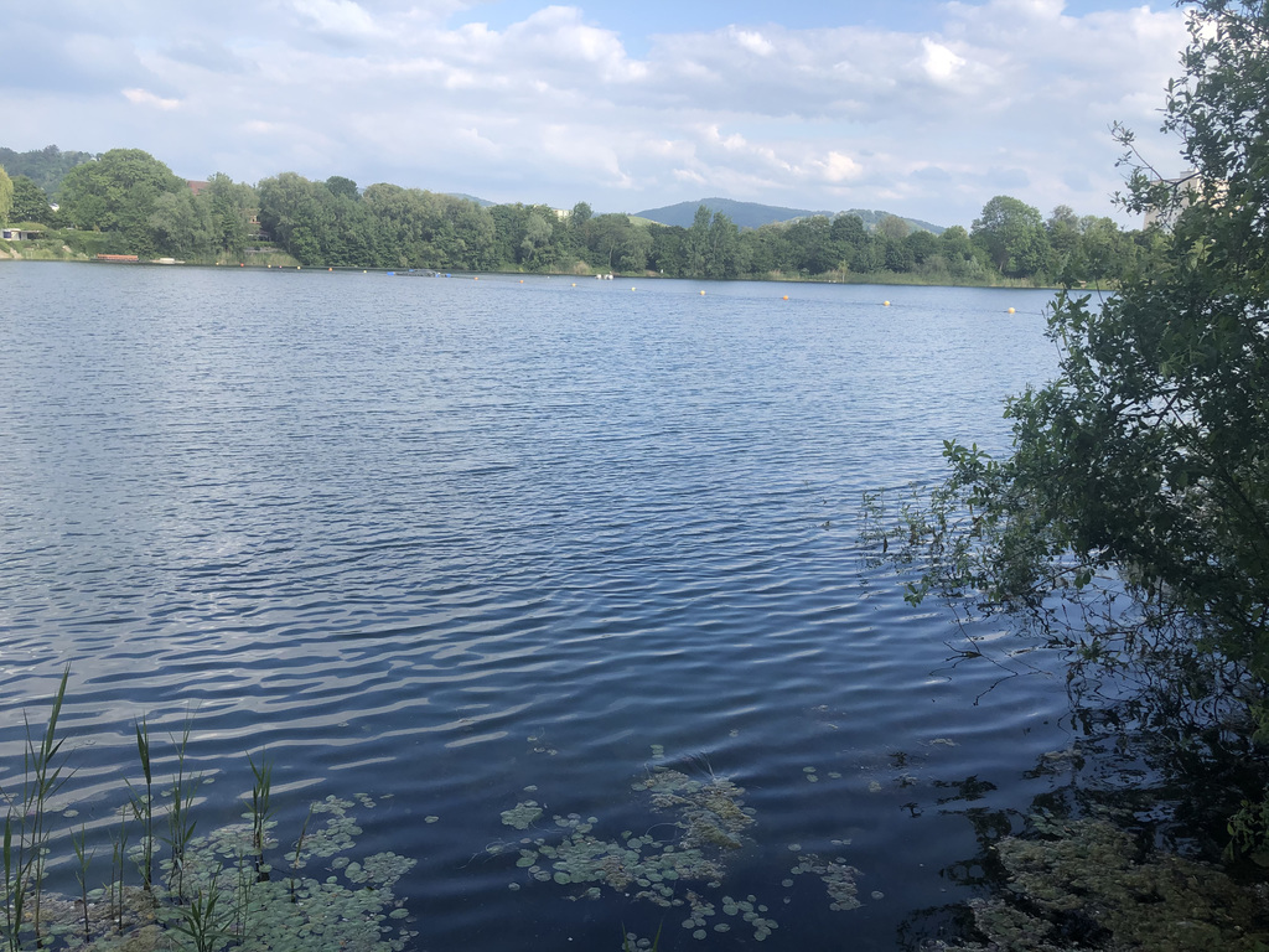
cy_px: 476
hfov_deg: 63.4
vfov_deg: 49.7
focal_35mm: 28
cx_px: 634
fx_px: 1026
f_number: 1.8
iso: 20
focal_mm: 3.99
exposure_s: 1/1021
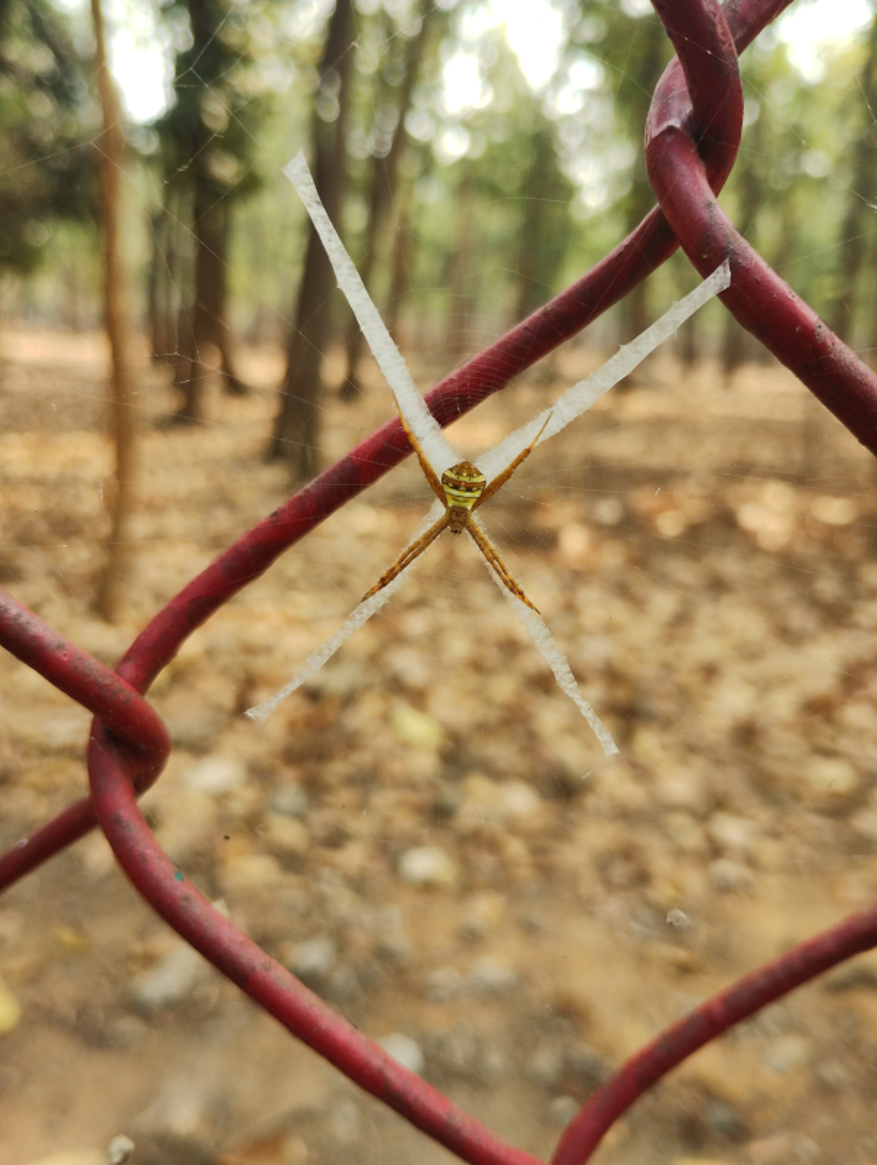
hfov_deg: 49.9
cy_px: 582
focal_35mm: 28
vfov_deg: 63.4
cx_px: 438
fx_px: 944
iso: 159
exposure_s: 1/100
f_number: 1.8
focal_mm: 4.27
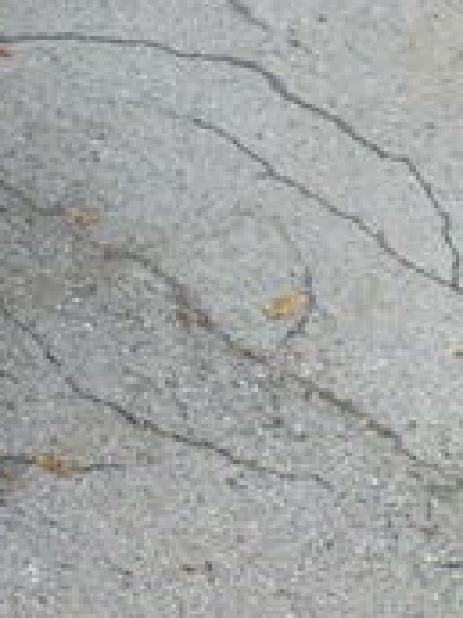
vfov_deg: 12.6
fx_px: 2711
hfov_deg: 8.9
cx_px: -628
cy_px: -183
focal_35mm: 152
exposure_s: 1/60
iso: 200
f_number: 3.7
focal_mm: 6.1
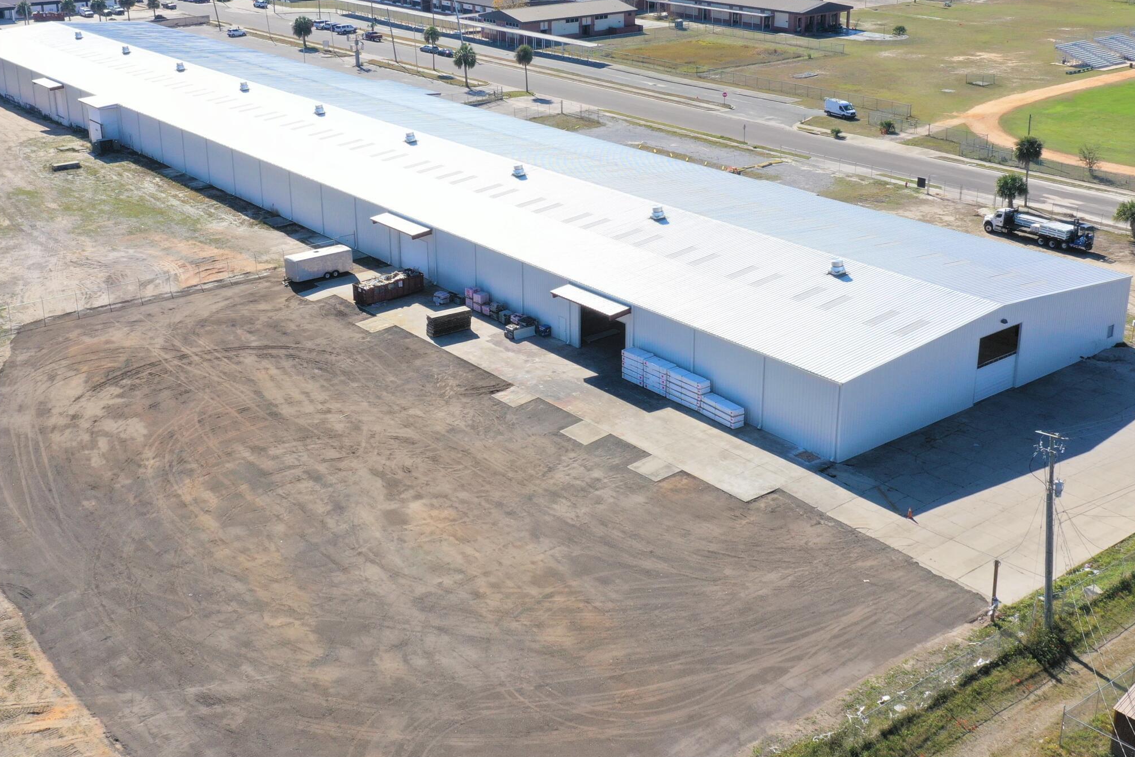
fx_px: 1324
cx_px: 555
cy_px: 288
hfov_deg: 46.4
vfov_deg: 31.8
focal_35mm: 42
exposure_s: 1/500
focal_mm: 10.26
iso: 100
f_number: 5.6
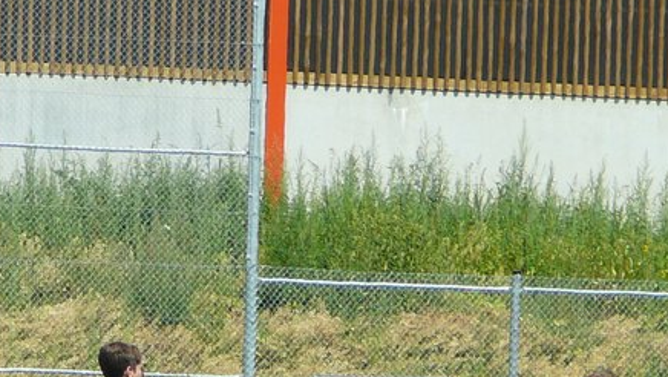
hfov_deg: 3.4
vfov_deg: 1.9
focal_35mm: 639
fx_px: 11327
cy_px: 526
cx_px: 192
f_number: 4.1
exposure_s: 1/640
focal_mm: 38
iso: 80
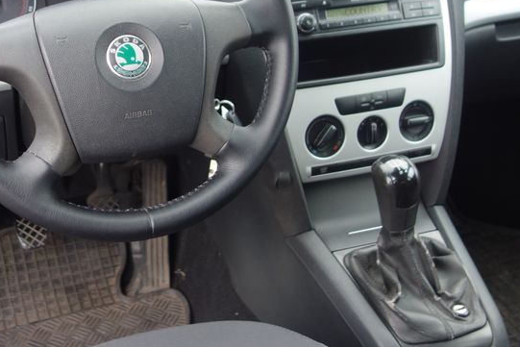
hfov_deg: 37.0
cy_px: 84
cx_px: 161
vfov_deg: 25.2
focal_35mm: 53
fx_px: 766
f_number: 1.8
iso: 125
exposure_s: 1/160
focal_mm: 10.4
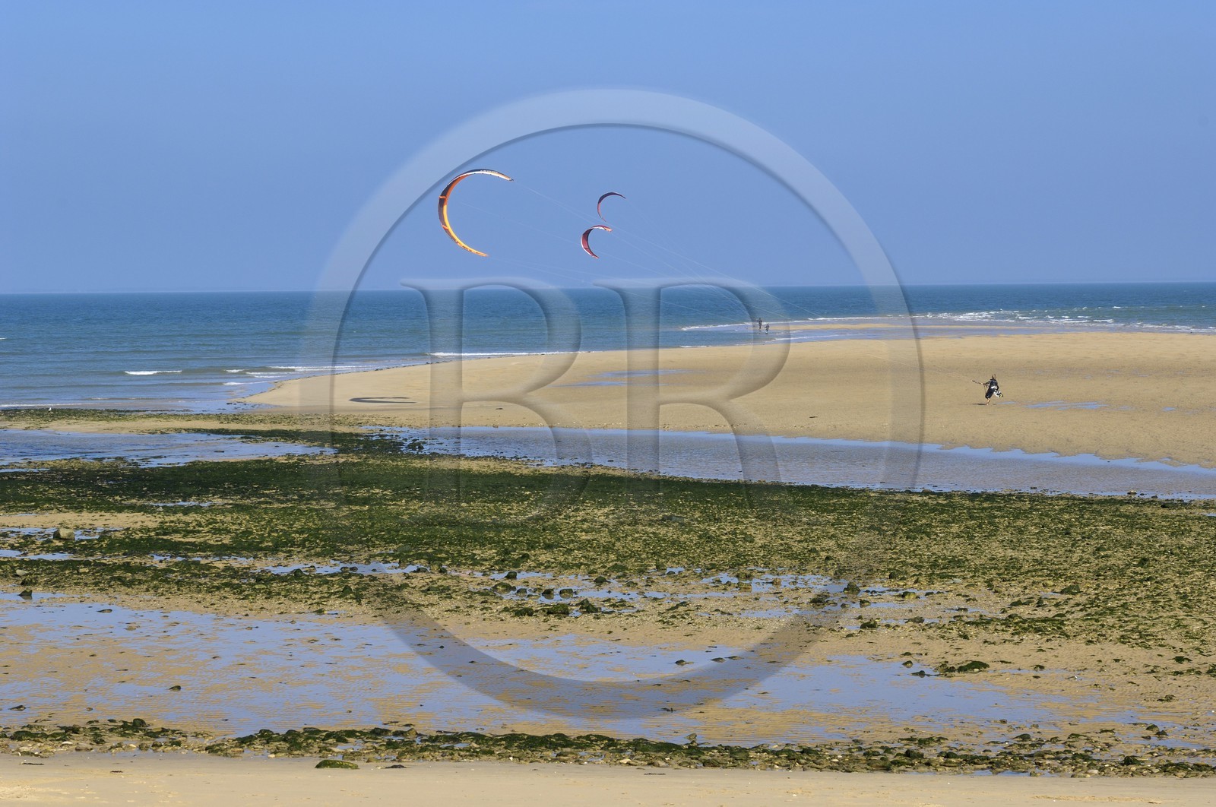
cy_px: 404
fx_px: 3542
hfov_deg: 19.5
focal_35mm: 105
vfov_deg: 13.0
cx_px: 608
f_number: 10
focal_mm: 70
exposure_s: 1/160
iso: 100
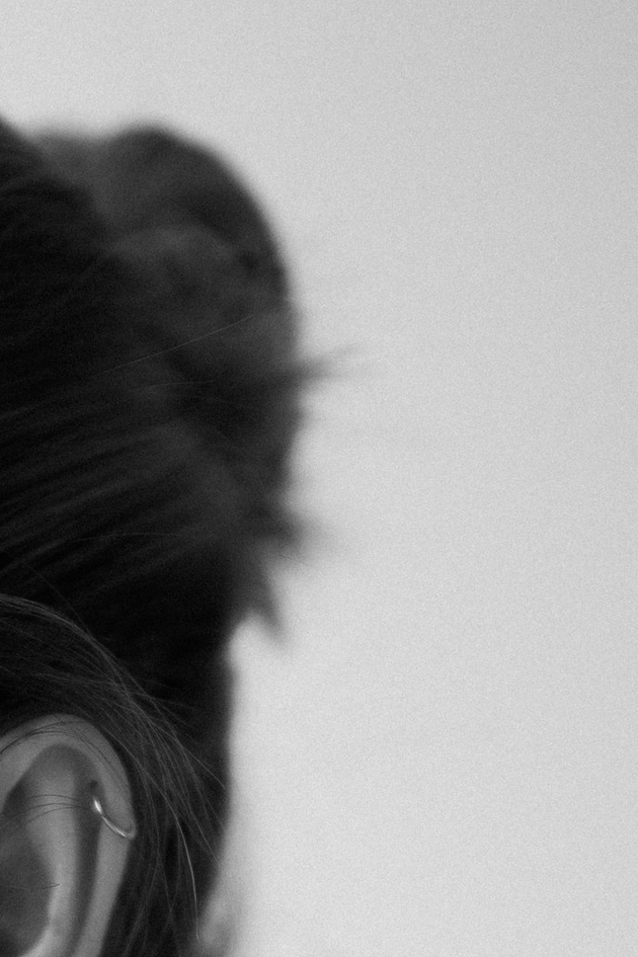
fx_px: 8958
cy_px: 1560
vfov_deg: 6.0
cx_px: -609
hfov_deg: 4.0
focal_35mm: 337
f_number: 1.4
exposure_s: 1/320
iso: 100
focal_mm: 85
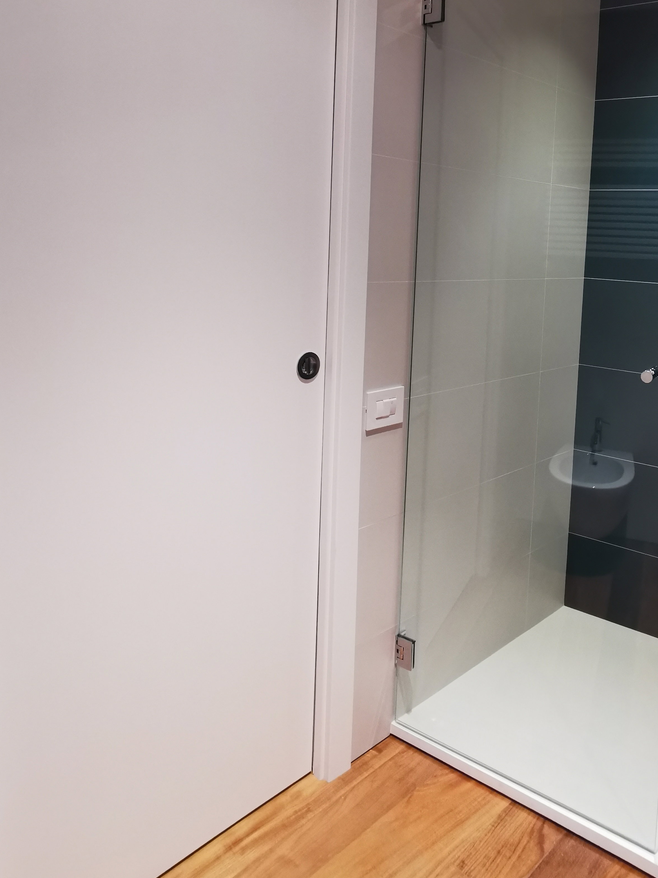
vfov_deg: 65.5
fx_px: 659
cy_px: 290
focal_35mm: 26
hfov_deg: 52.0
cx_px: 442
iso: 320
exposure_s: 1/30
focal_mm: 2.35
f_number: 2.2
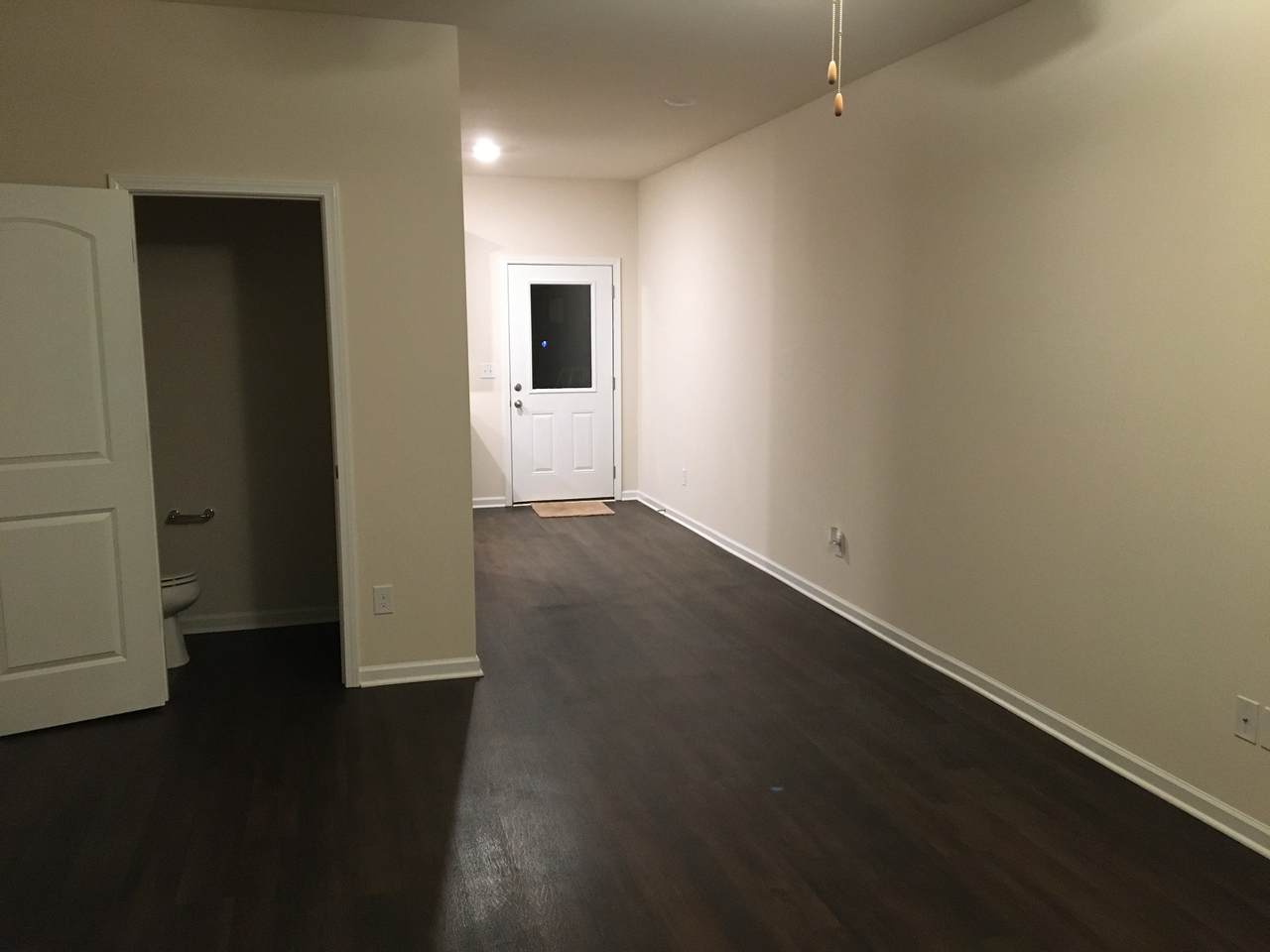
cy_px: 476
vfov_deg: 48.2
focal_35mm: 29
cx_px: 635
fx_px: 1064
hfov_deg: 61.7
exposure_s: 1/20
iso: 200
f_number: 2.2
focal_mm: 4.15
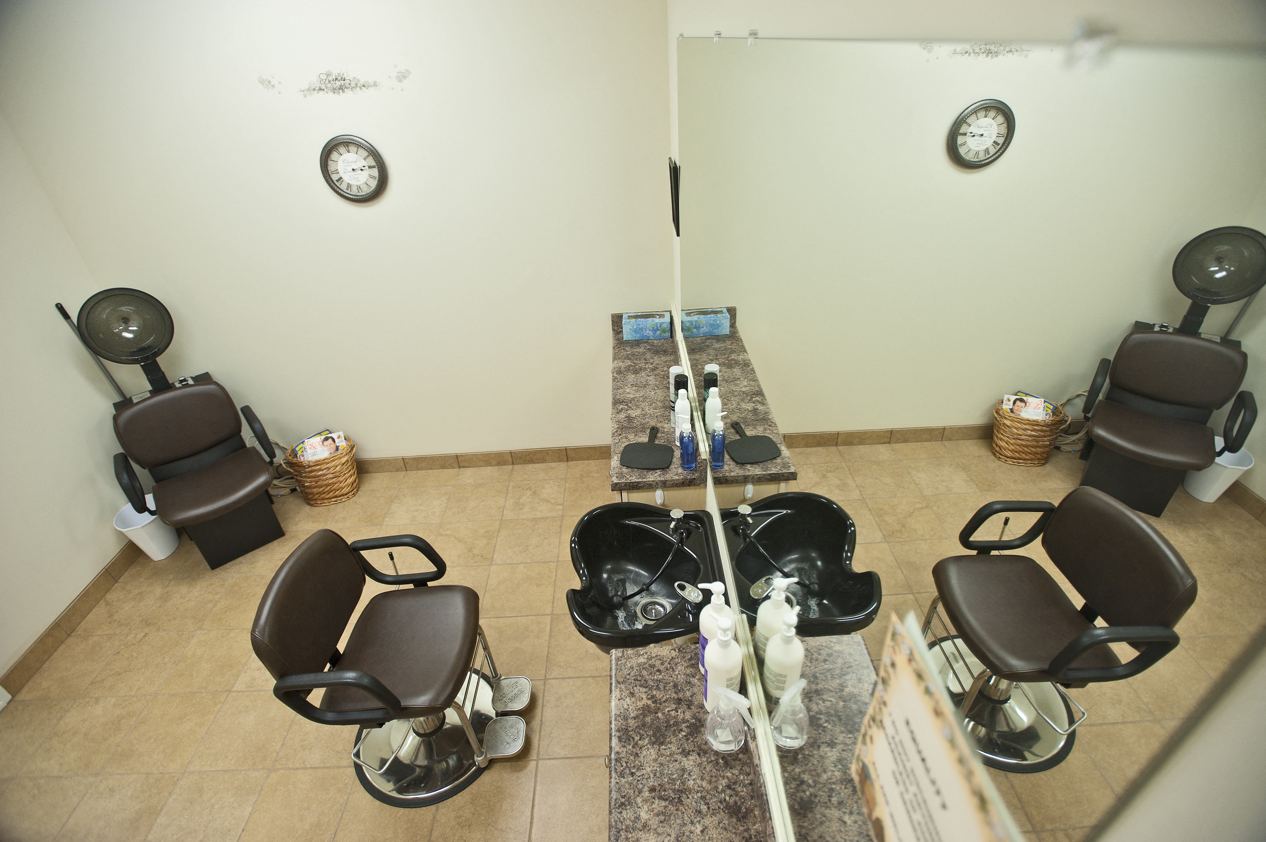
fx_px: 597
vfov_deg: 70.4
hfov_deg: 93.3
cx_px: 633
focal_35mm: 17
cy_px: 421
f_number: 4
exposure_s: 1/50
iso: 640
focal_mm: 17
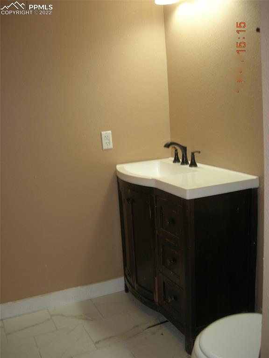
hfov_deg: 37.7
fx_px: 394
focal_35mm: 38
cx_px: 134
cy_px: 179
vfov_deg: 49.0
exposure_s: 1/30
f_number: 2.8
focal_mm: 7.8
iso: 64
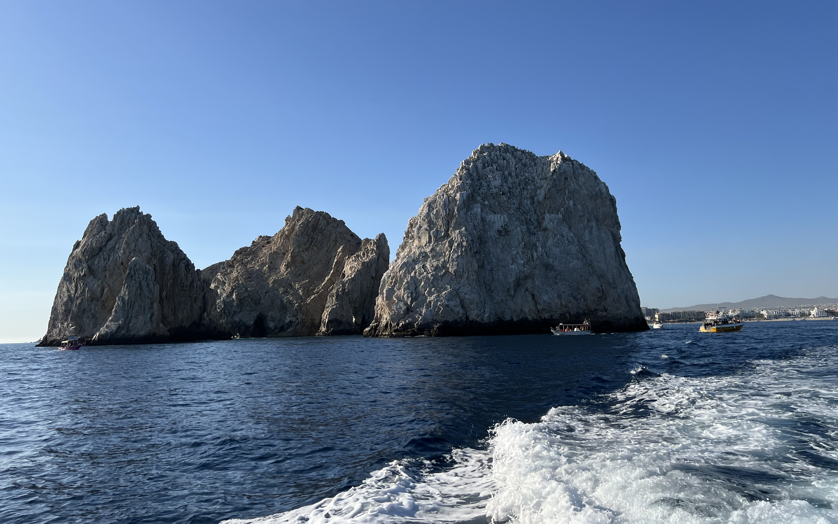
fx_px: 639
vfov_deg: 44.3
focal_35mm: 28
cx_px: 414
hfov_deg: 66.5
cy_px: 206
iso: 50
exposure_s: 1/5882
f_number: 1.5
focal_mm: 5.7
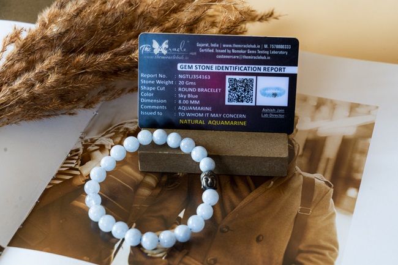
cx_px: 199
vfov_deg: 19.4
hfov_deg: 28.9
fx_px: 774
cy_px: 132
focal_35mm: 70
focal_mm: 70
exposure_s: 1/100
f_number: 8
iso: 1600
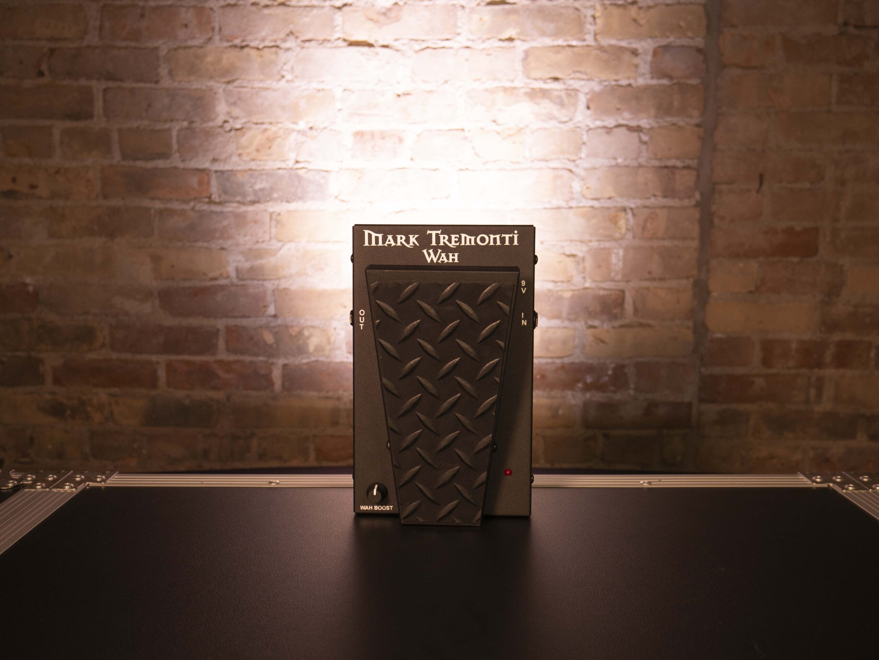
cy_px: 330
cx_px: 440
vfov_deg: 39.7
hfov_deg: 51.3
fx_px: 914
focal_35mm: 36
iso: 200
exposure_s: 1/25
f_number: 4
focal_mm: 18
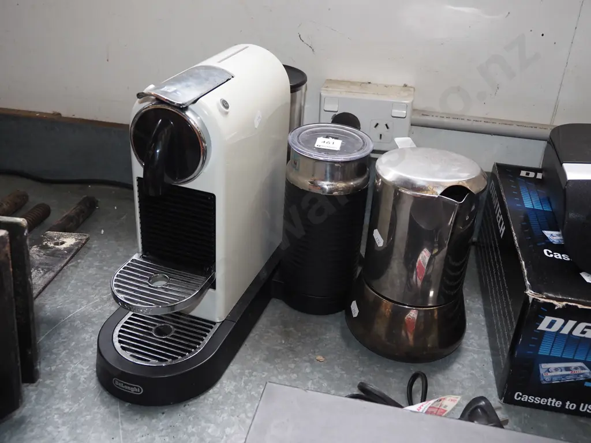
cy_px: 222
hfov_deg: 51.4
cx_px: 296
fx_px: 615
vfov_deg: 39.7
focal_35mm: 36
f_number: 4.5
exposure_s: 1/160
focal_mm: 18
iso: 640
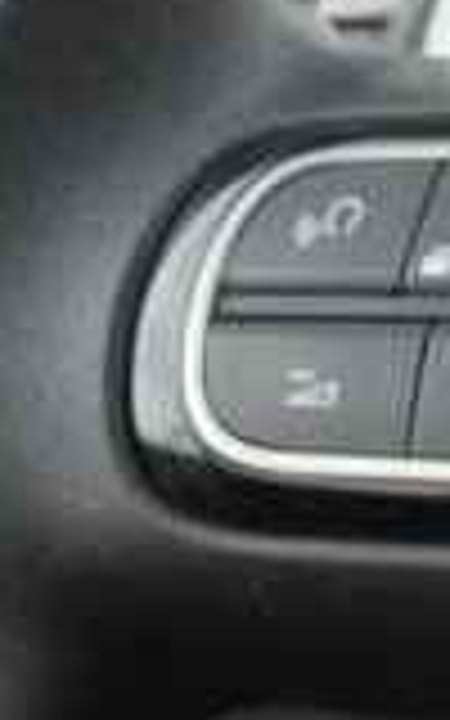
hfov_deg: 2.9
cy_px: 353
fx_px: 8693
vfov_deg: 4.7
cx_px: 1107
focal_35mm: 443
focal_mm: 45
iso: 2000
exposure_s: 1/160
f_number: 9
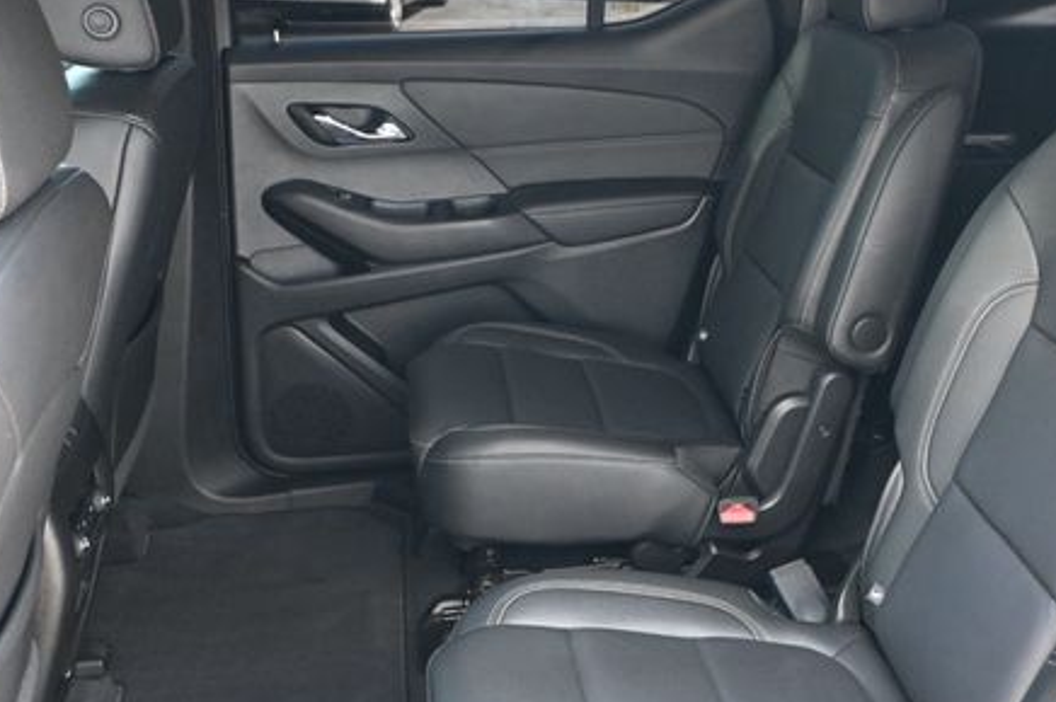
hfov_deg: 43.6
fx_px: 1290
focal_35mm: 44
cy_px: 392
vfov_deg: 30.4
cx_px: 739
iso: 2500
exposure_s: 1/125
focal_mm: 20
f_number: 3.8
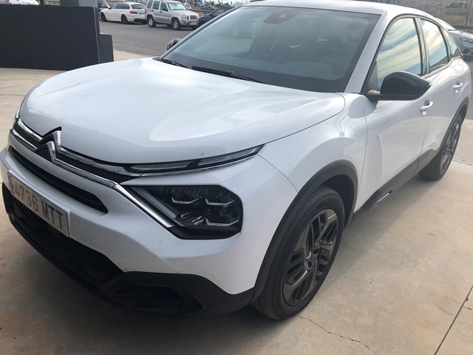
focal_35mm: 28
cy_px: 178
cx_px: 236
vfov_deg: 49.7
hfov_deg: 63.4
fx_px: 383
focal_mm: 3.99
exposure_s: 1/1104
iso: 20
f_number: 1.8
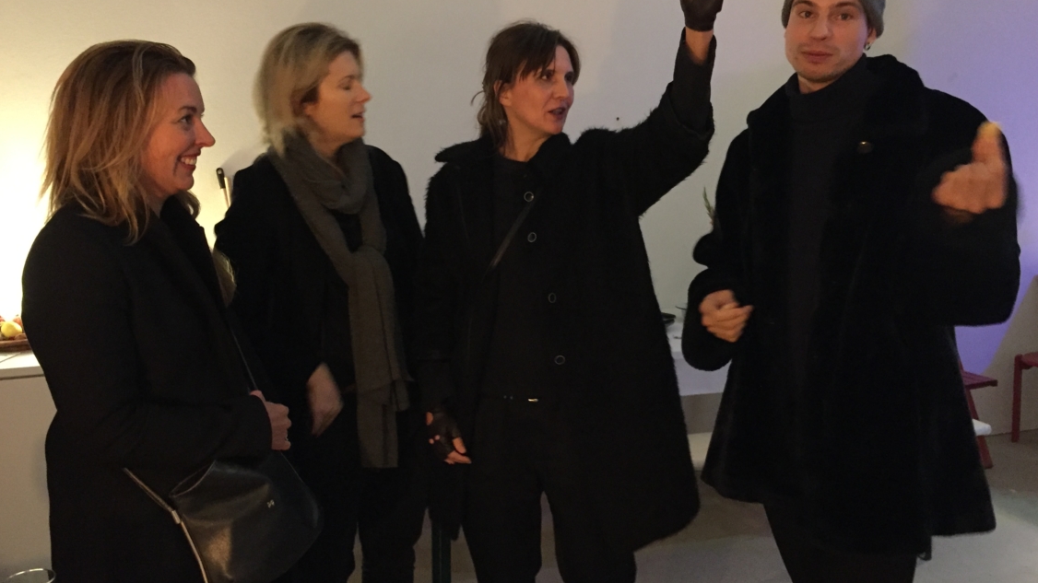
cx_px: 524
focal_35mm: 32
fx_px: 881
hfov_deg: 61.0
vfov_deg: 36.7
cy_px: 286
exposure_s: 1/17
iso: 640
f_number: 2.2
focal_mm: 4.15
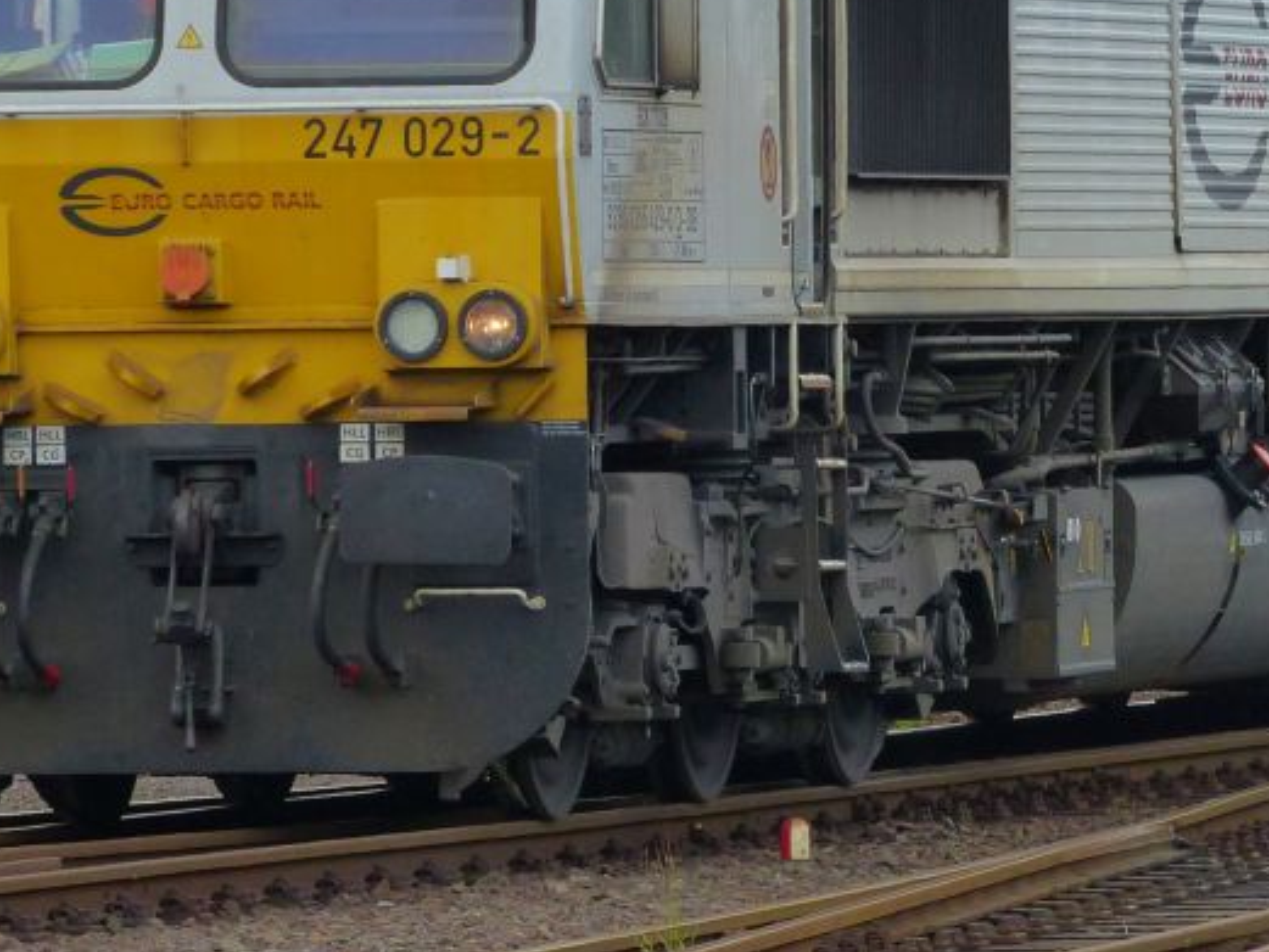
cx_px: 448
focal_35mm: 518
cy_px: -32
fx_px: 18994
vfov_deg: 2.9
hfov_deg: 3.8
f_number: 4
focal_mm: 40.4
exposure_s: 1/640
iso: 160
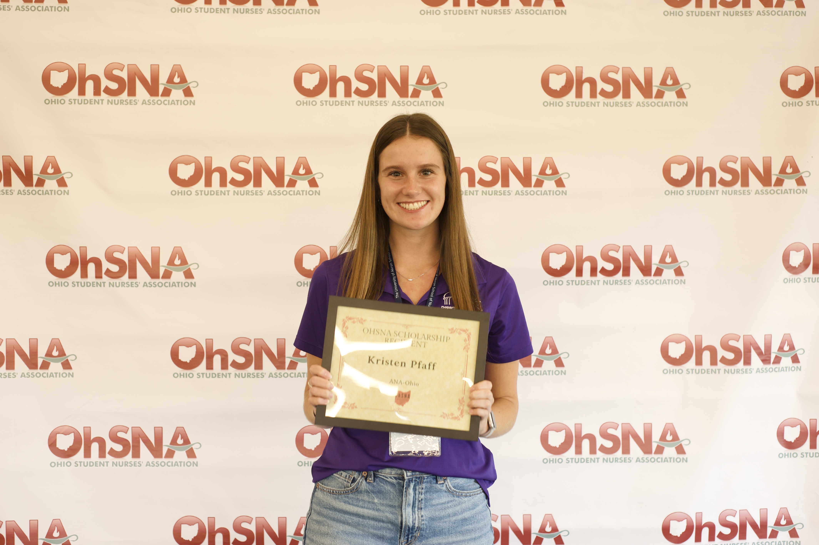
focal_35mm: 50
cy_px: 272
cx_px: 410
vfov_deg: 27.0
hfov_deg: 39.6
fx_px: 1137
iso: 250
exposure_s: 1/15
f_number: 4
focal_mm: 50
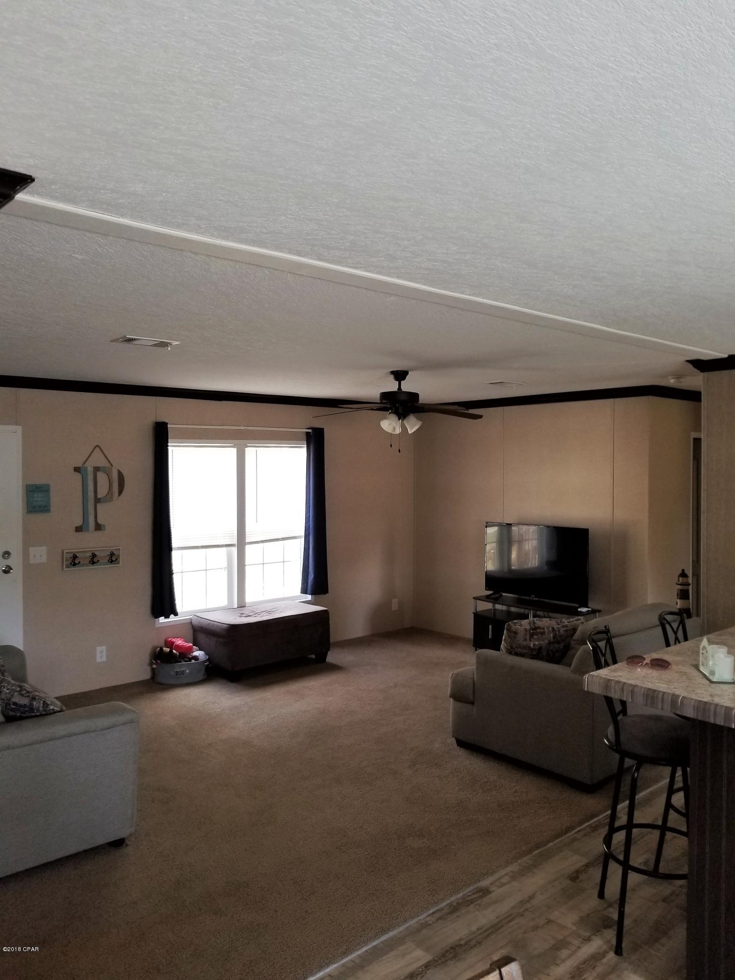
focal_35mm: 26
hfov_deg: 53.1
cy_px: 490
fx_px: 736
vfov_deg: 67.3
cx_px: 368
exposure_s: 1/50
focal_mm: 4.25
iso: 64
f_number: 1.7
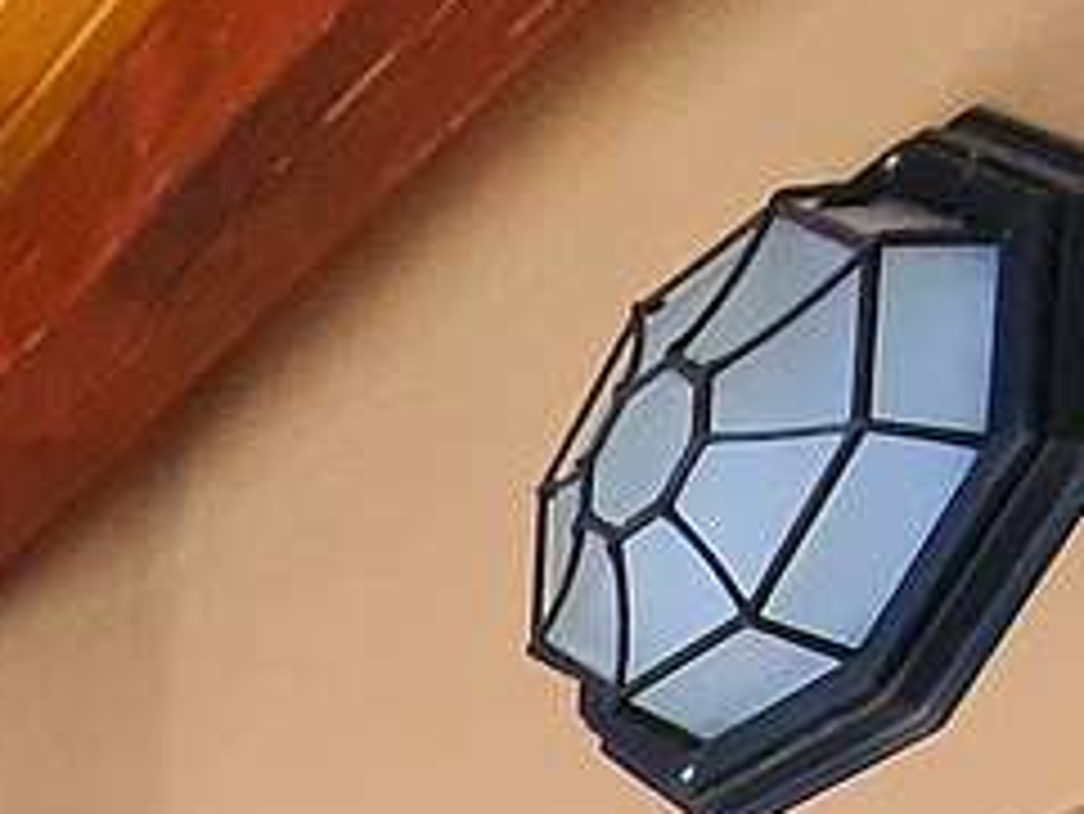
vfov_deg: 11.9
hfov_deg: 18.0
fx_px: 2538
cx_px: -976
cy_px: 2291
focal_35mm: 81
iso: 50
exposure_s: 1/50
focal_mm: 1.8
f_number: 2.2
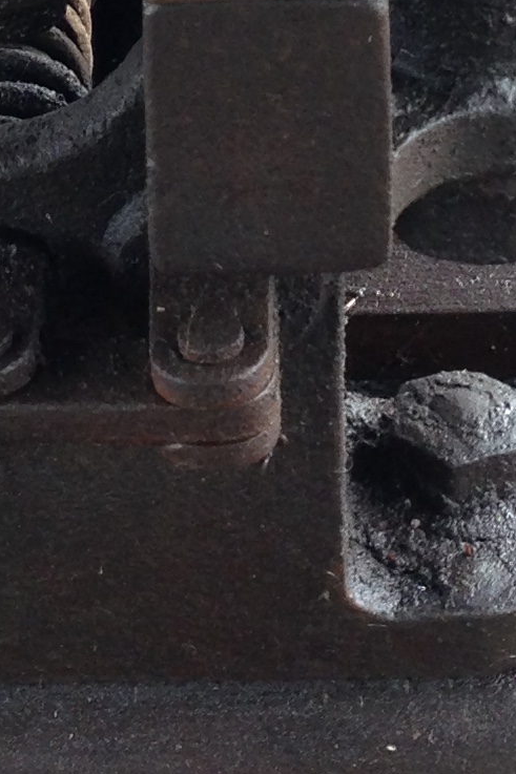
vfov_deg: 13.2
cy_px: -123
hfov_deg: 9.0
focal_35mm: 152
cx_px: 123
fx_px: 3269
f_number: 2.4
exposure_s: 1/60
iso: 64
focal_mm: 4.12
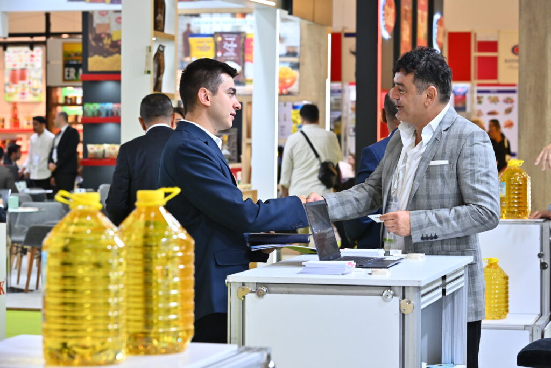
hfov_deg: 18.6
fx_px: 1684
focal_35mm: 110
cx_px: 276
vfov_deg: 12.5
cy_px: 184
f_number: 8
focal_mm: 110
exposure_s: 1/160
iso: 1600
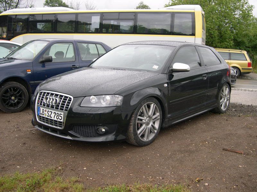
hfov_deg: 49.0
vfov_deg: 37.7
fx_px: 282
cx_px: 128
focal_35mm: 38
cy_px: 96
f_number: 2.8
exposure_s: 1/252
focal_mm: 8
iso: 100
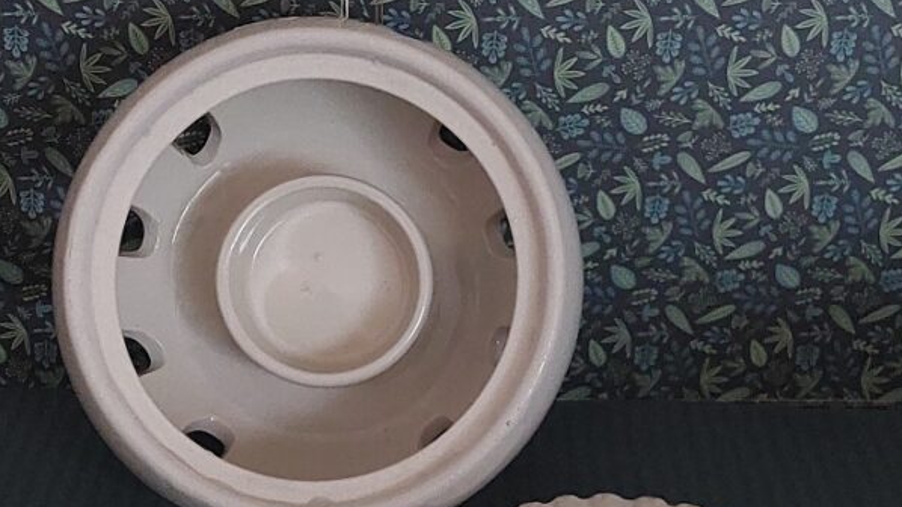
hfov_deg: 56.6
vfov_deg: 33.6
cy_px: 305
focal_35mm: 35
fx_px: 837
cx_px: 451
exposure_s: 1/25
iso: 1250
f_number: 1.8
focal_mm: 5.23
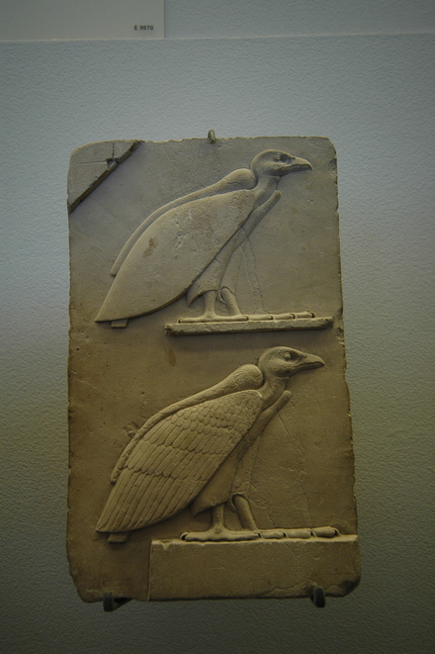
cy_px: 327
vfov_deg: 77.4
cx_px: 218
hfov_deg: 56.1
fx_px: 408
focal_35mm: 22
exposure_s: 1/8
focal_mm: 15
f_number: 5
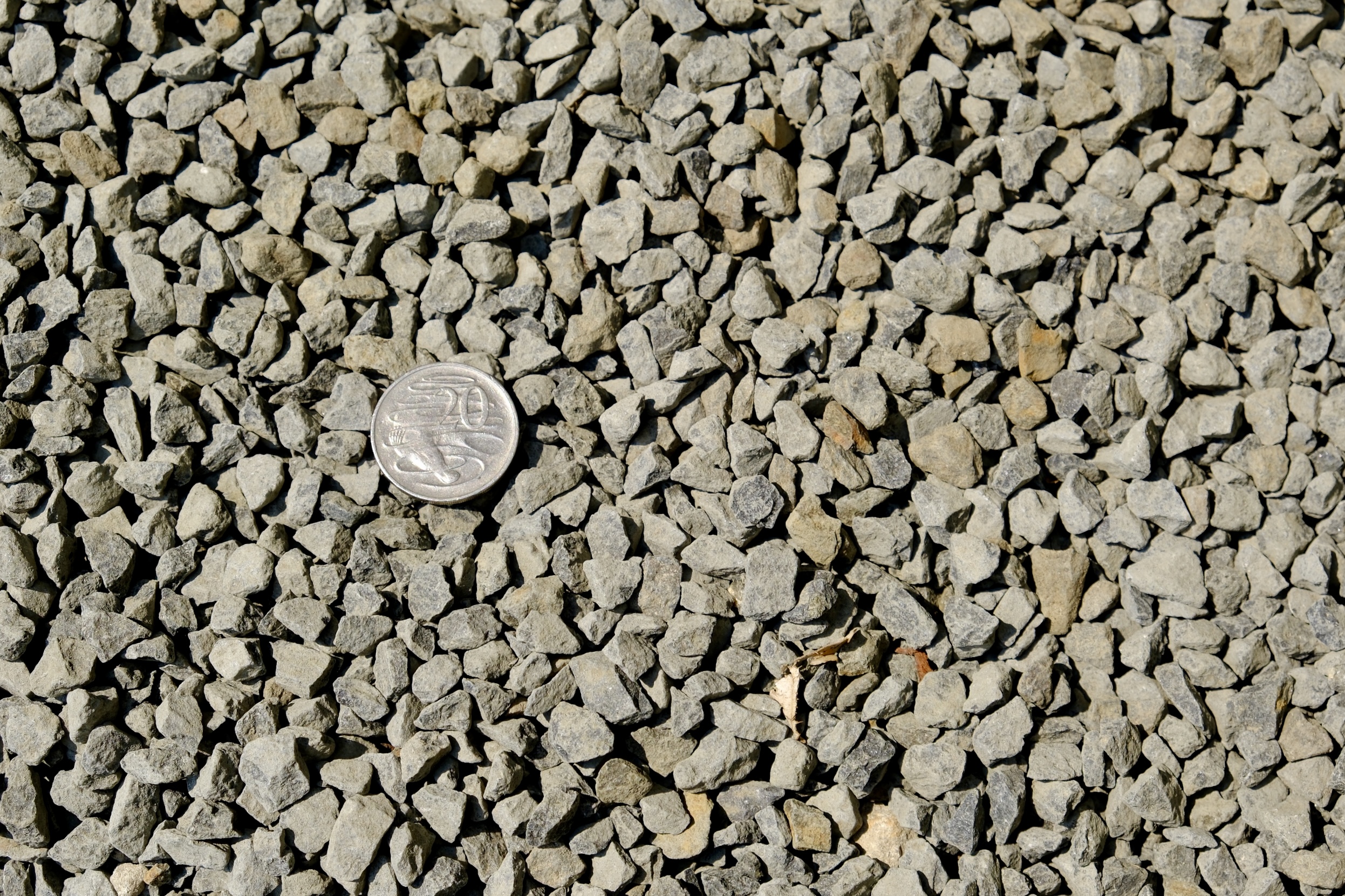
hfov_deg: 40.3
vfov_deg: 27.5
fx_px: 1831
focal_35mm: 49
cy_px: 448
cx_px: 672
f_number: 5.6
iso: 160
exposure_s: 1/640
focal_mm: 32.9
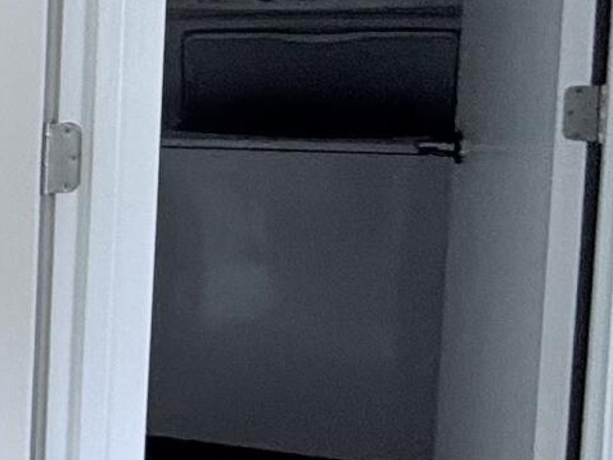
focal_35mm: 88
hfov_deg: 11.8
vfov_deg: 16.7
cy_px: 126
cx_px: -1190
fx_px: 1559
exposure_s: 1/120
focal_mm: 2.22
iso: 100
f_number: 2.2
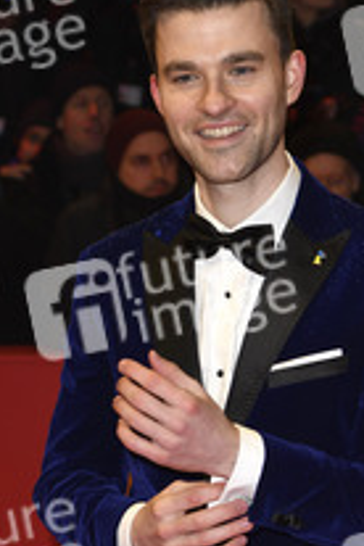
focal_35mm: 135
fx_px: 2047
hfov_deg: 10.2
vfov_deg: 15.1
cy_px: 430
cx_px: 237
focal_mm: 70
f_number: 4.5
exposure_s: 1/640
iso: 800
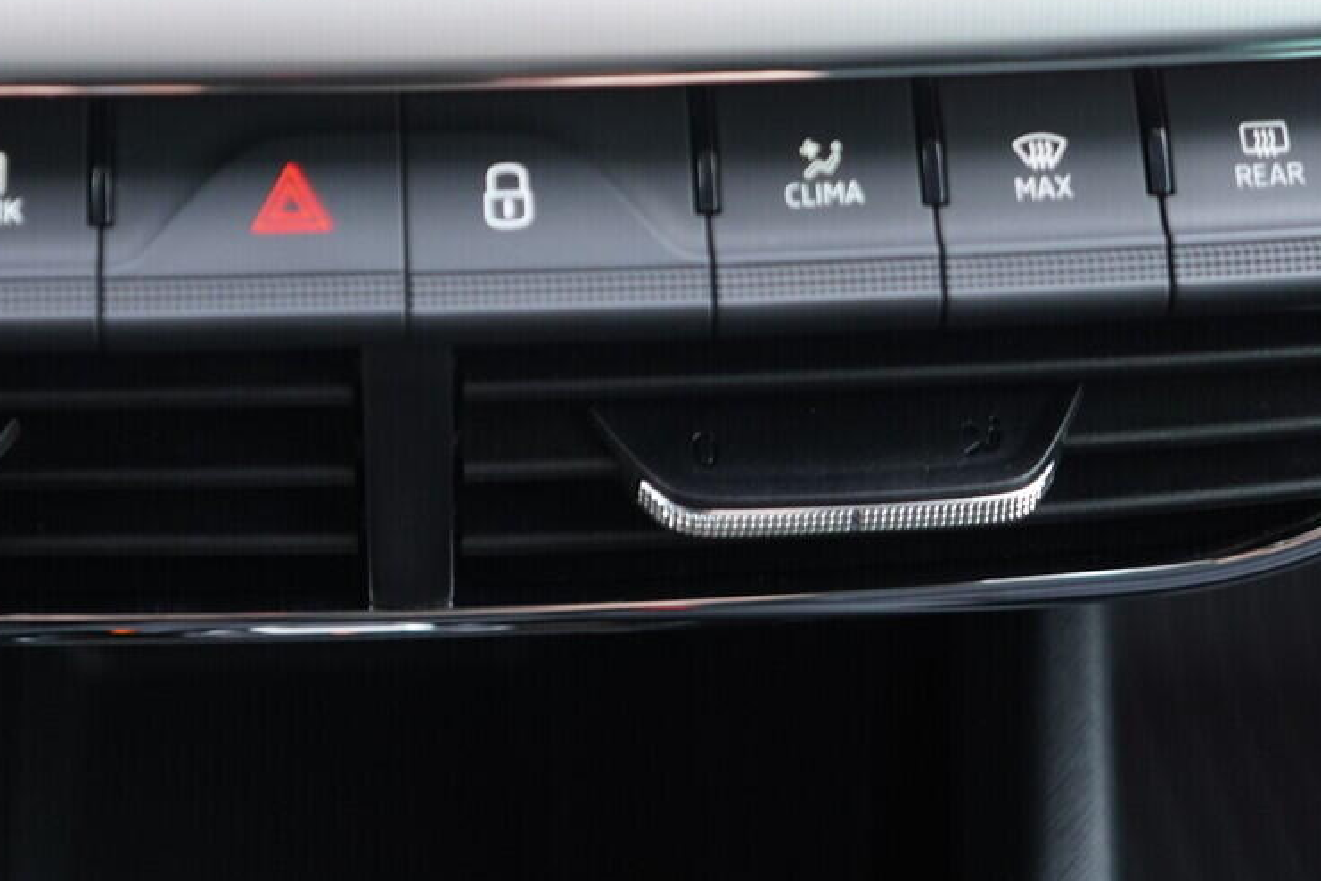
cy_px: 273
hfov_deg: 28.6
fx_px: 2568
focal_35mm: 70
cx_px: 430
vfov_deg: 19.4
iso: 500
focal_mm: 24
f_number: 2.8
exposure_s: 1/40
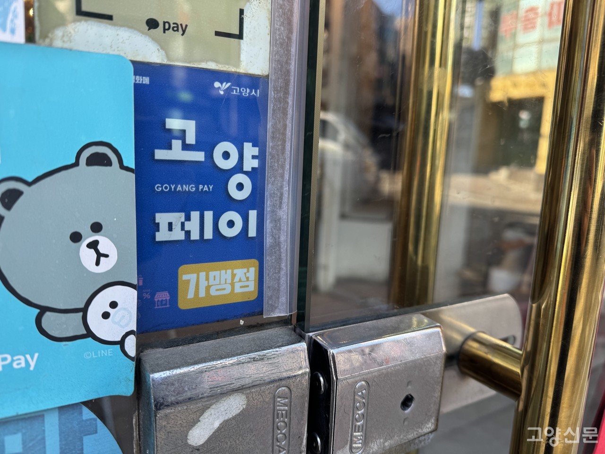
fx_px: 419
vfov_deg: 56.8
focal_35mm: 24
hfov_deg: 71.6
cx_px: 302
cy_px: 227
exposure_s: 1/253
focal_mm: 6.76
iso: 64
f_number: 1.78
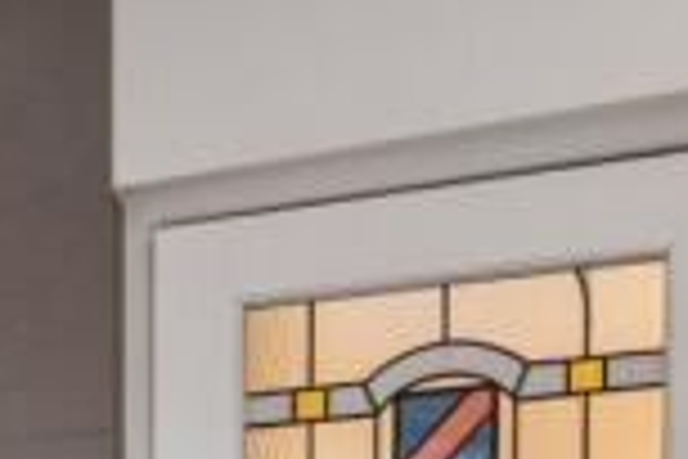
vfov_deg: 12.5
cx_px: -261
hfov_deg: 19.6
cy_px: 956
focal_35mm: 94
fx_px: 1796
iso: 640
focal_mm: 14
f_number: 8
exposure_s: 1/10
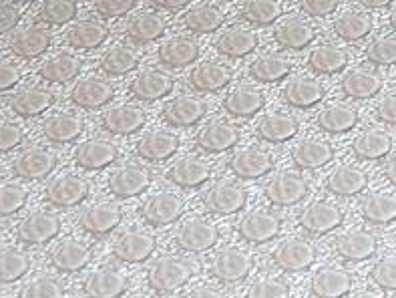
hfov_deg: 7.5
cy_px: -467
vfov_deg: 5.7
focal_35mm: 249
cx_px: 915
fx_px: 2850
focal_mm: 7.9
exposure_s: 1/30
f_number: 4
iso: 100
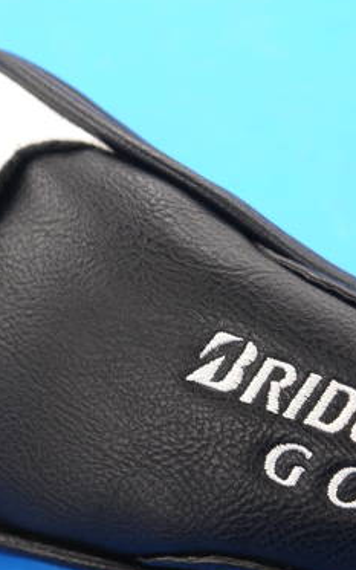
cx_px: 167
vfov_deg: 17.4
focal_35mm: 120
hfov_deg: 10.9
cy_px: 333
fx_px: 1864
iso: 640
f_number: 5.2
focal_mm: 33
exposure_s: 1/60
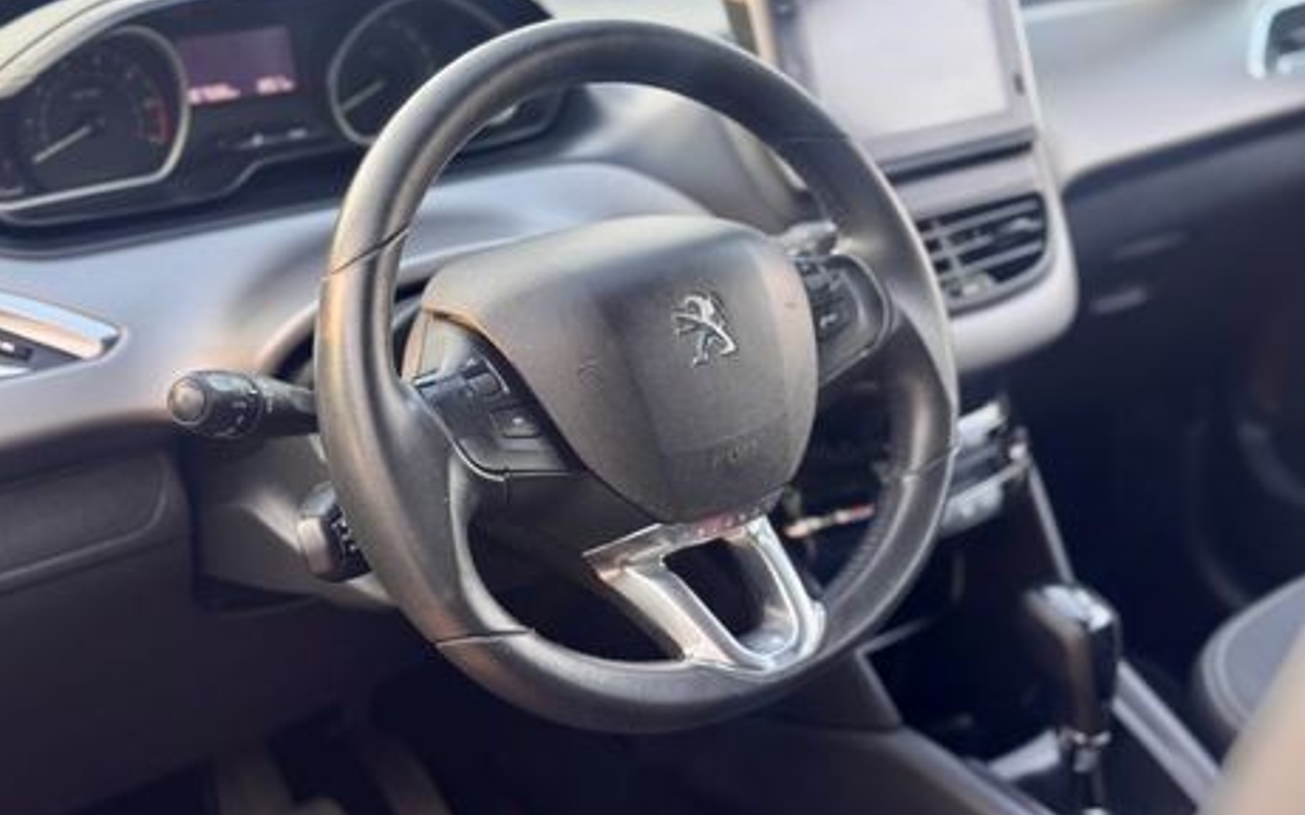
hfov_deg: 38.9
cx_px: 657
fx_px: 1849
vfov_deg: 24.8
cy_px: 348
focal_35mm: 52
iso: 100
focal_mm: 6.76
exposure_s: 1/60
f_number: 1.78
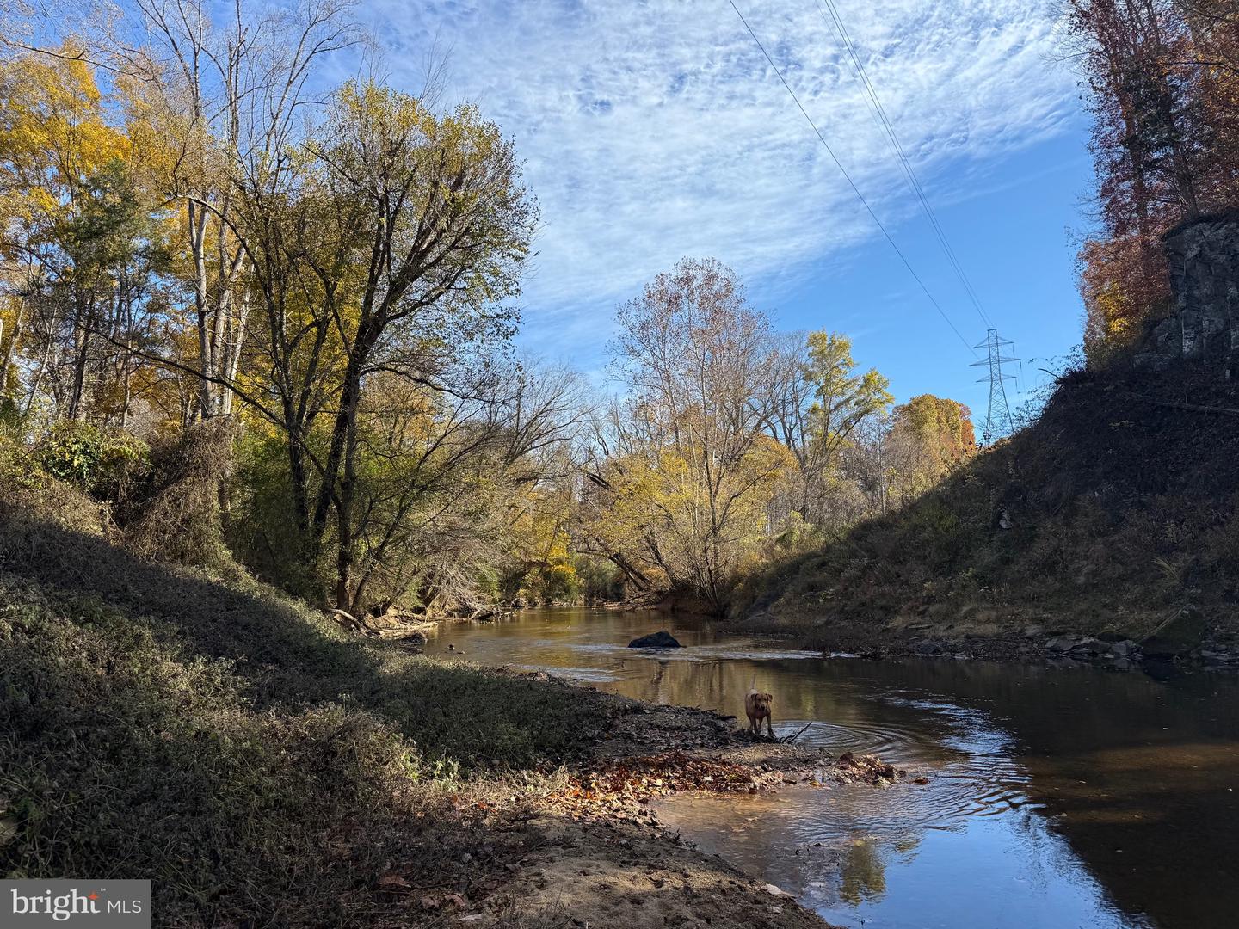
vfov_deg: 56.8
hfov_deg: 71.6
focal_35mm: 24
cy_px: 464
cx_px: 620
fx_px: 859
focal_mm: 6.76
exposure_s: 1/2611
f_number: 1.78
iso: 80
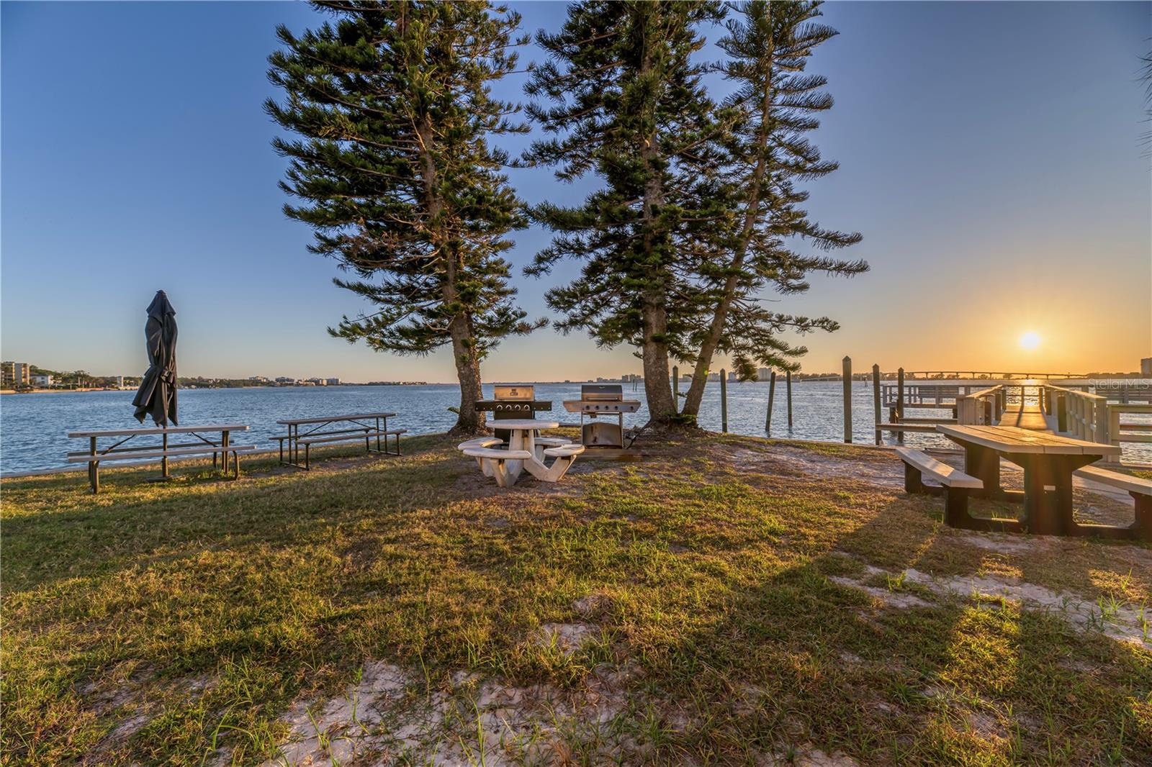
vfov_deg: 81.2
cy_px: 384
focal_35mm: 14
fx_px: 448
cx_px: 576
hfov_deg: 104.3
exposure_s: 1/400
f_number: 9
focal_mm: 14
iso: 64
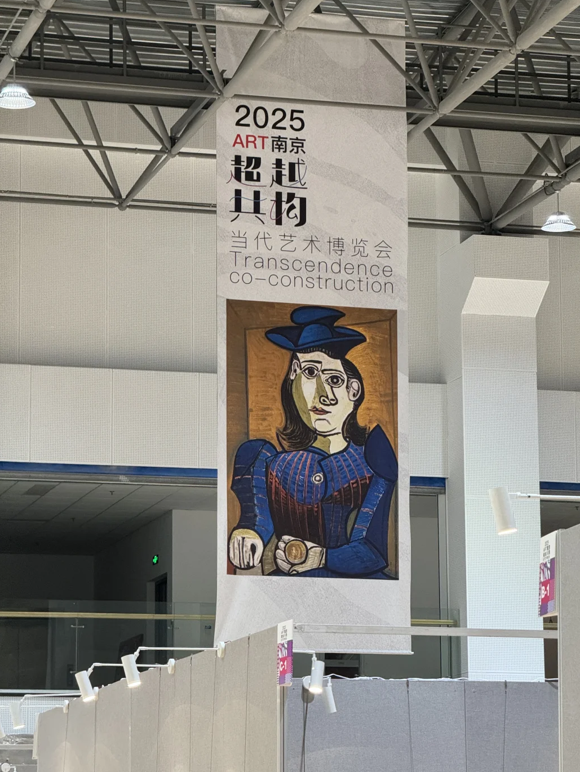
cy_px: 385
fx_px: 2814
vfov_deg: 15.6
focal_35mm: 126
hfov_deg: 11.8
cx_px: 298
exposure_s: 1/50
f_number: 2.8
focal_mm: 15.66
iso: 320
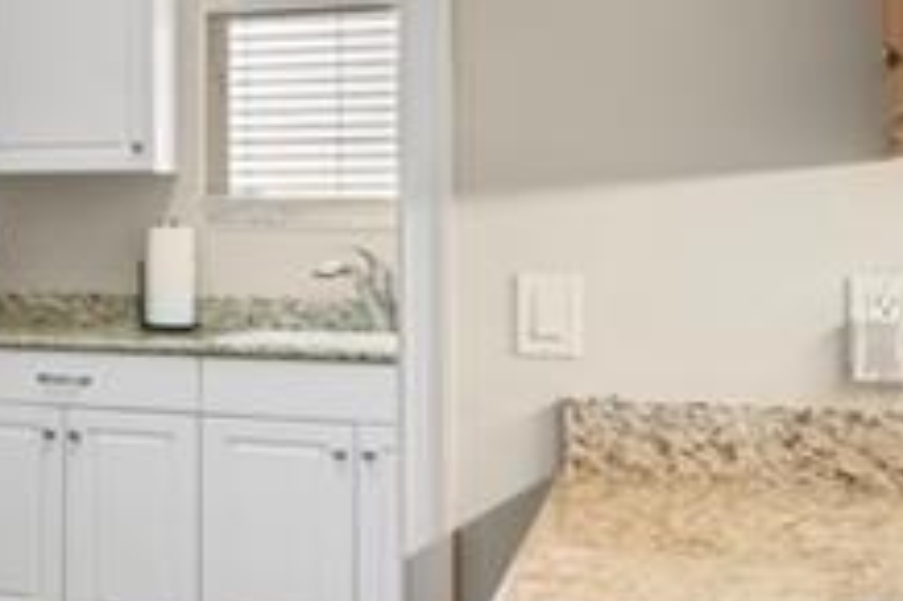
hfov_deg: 17.6
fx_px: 1880
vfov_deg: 18.1
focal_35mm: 75
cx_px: -973
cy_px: 213
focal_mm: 16
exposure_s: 1/2
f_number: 9
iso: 200
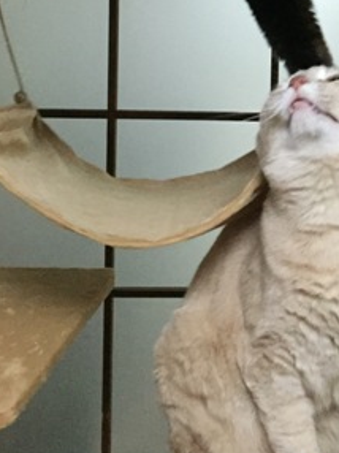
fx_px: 850
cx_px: 352
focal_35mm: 65
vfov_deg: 28.3
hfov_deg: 21.6
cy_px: 14
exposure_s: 1/15
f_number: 2.2
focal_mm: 4.15
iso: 400
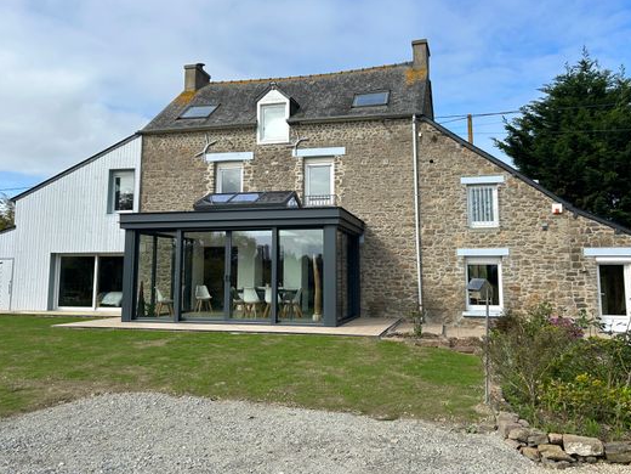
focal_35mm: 30
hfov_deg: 59.9
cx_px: 301
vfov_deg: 46.7
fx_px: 547
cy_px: 211
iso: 50
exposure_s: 1/3968
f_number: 1.5
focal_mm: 5.7
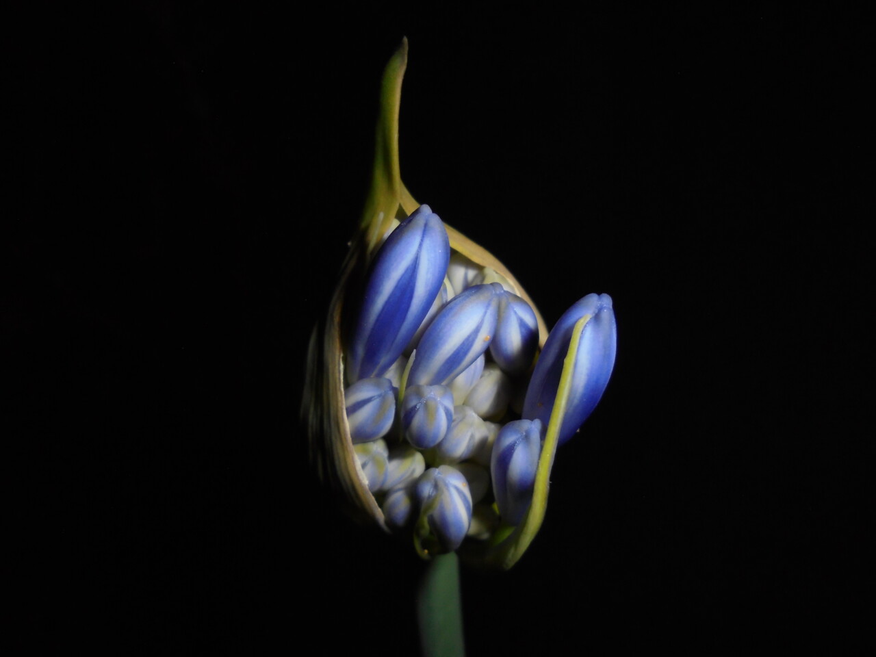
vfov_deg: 53.1
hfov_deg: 67.3
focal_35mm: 26
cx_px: 438
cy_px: 328
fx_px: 658
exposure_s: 1/30
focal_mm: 4.6
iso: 200
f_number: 11.5
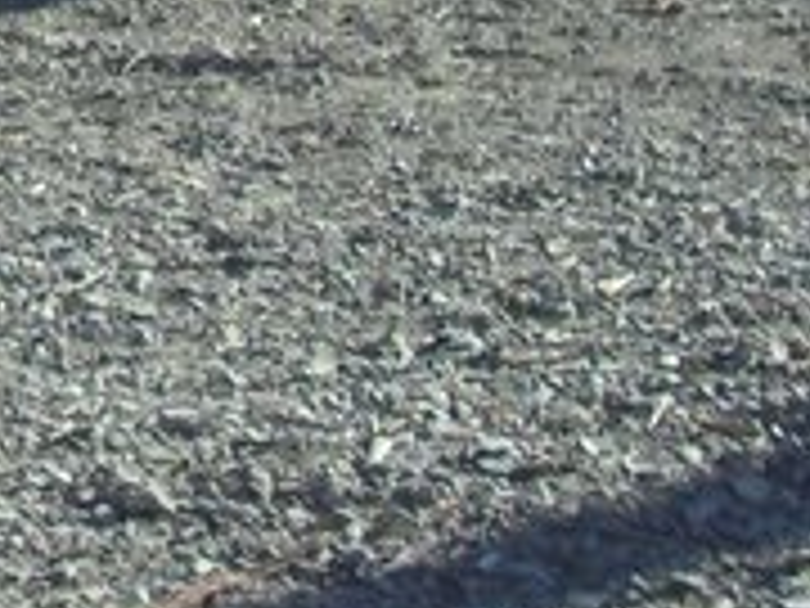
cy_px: -946
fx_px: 5054
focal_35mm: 216
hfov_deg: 8.6
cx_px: -909
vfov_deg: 6.5
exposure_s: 1/160
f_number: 8
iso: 100
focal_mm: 6.2
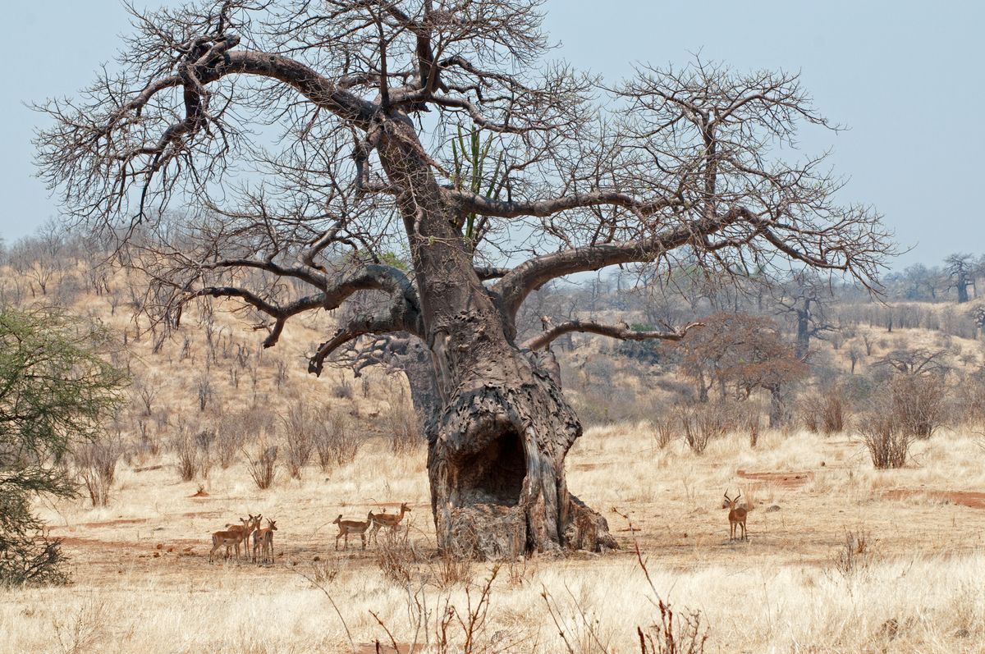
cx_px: 492
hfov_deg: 13.4
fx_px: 4181
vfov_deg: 8.9
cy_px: 327
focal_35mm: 153
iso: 400
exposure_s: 1/640
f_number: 10
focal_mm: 102
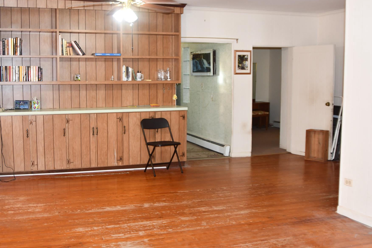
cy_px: 126
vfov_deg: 31.9
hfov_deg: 46.2
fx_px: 434
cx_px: 156
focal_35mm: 42
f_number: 3.5
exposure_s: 1/60
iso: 1100
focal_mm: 24
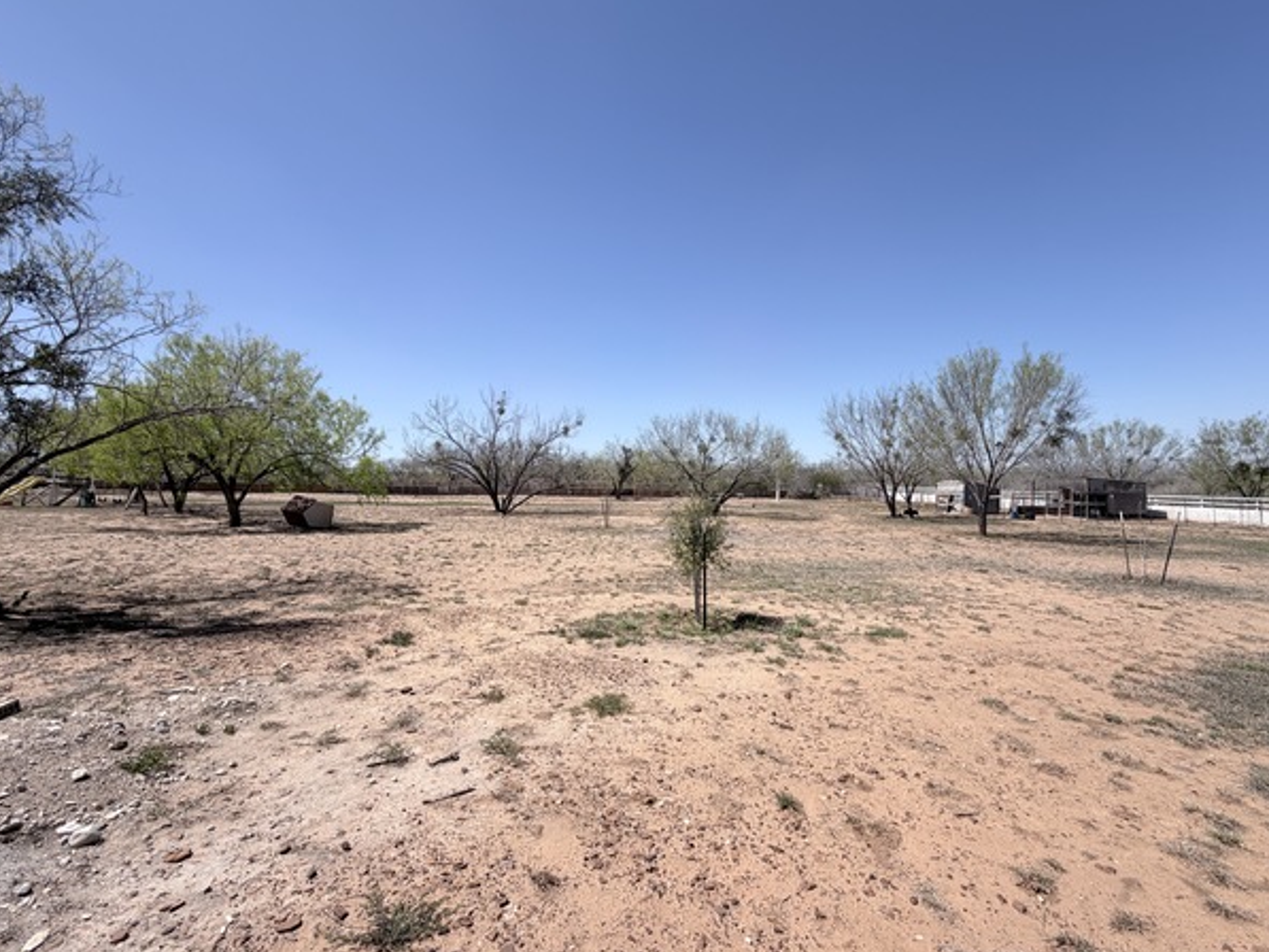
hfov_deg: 98.1
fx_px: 550
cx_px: 665
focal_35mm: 15
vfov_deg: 81.8
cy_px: 484
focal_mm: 2.22
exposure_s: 1/1068
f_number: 2.2
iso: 20
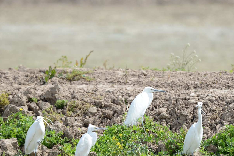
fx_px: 4064
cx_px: 142
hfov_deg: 3.3
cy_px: 92
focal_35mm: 625
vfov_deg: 2.2
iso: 250
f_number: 5.6
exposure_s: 1/1000
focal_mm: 500
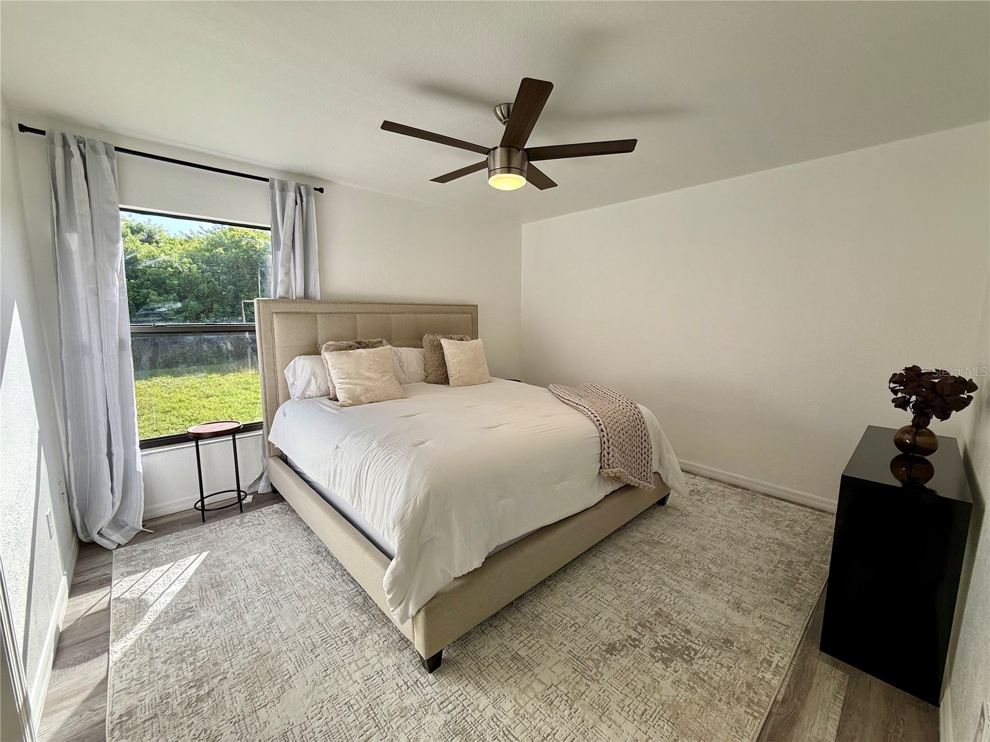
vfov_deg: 85.7
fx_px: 400
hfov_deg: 102.1
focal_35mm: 14
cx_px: 495
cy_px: 371
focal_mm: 2.22
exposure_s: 1/296
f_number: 2.2
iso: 50
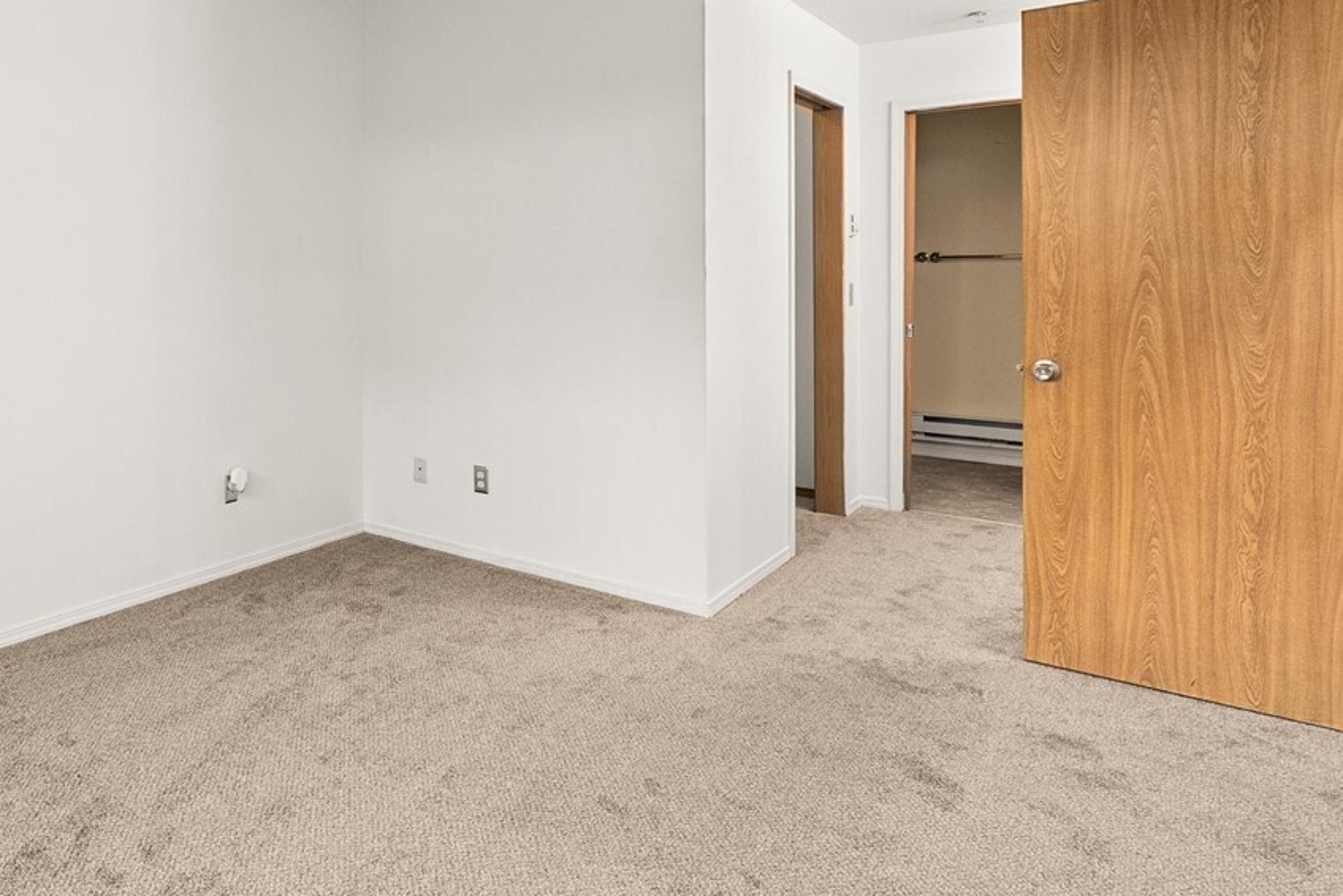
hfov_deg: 66.5
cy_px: 294
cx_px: 257
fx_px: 896
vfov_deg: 52.1
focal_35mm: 24
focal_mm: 12
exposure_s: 1/2.5
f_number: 7.1
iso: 1000
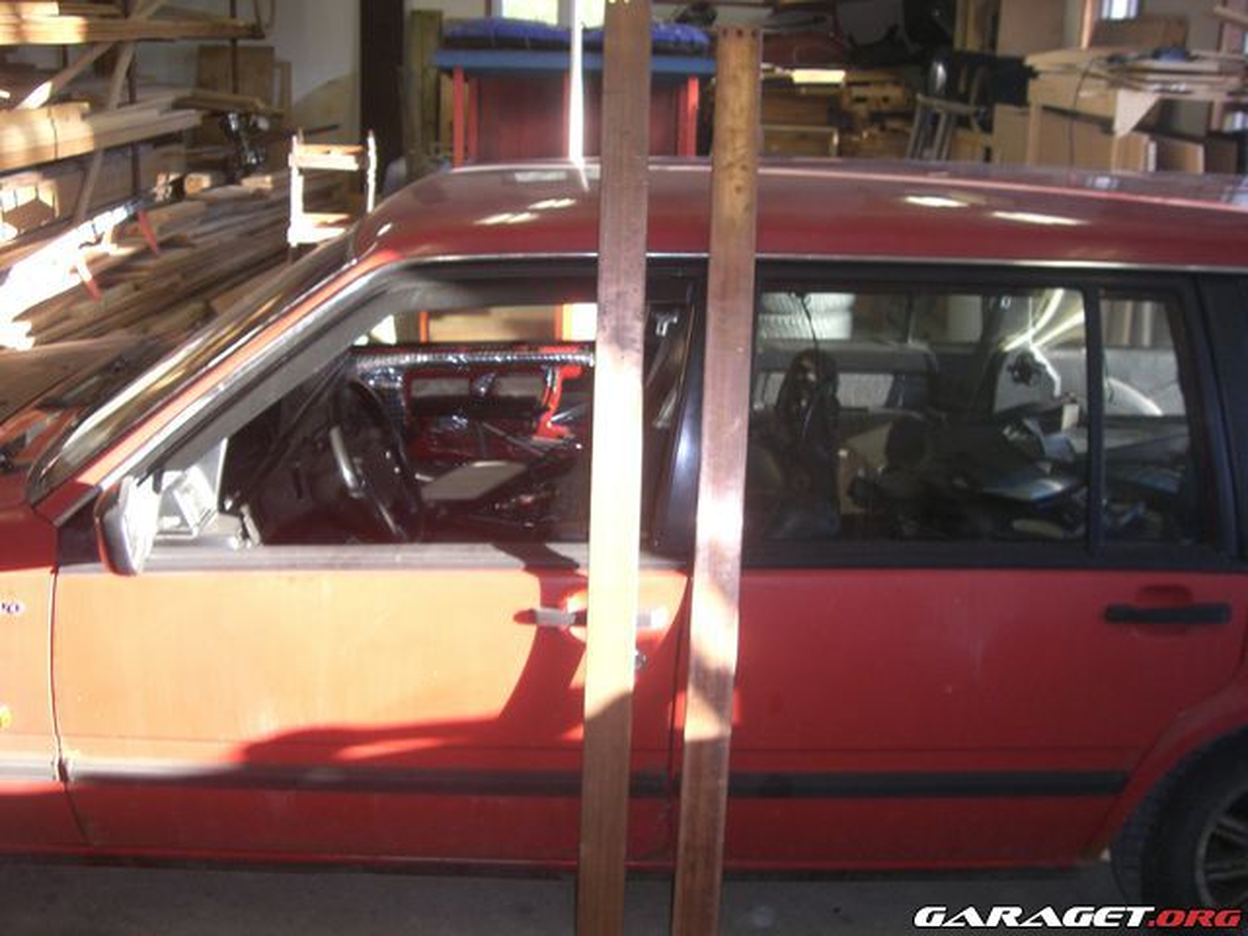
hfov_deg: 49.0
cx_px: 624
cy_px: 468
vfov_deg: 37.7
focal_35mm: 38
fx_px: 1370
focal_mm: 6.2
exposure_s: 1/60
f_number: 2.7
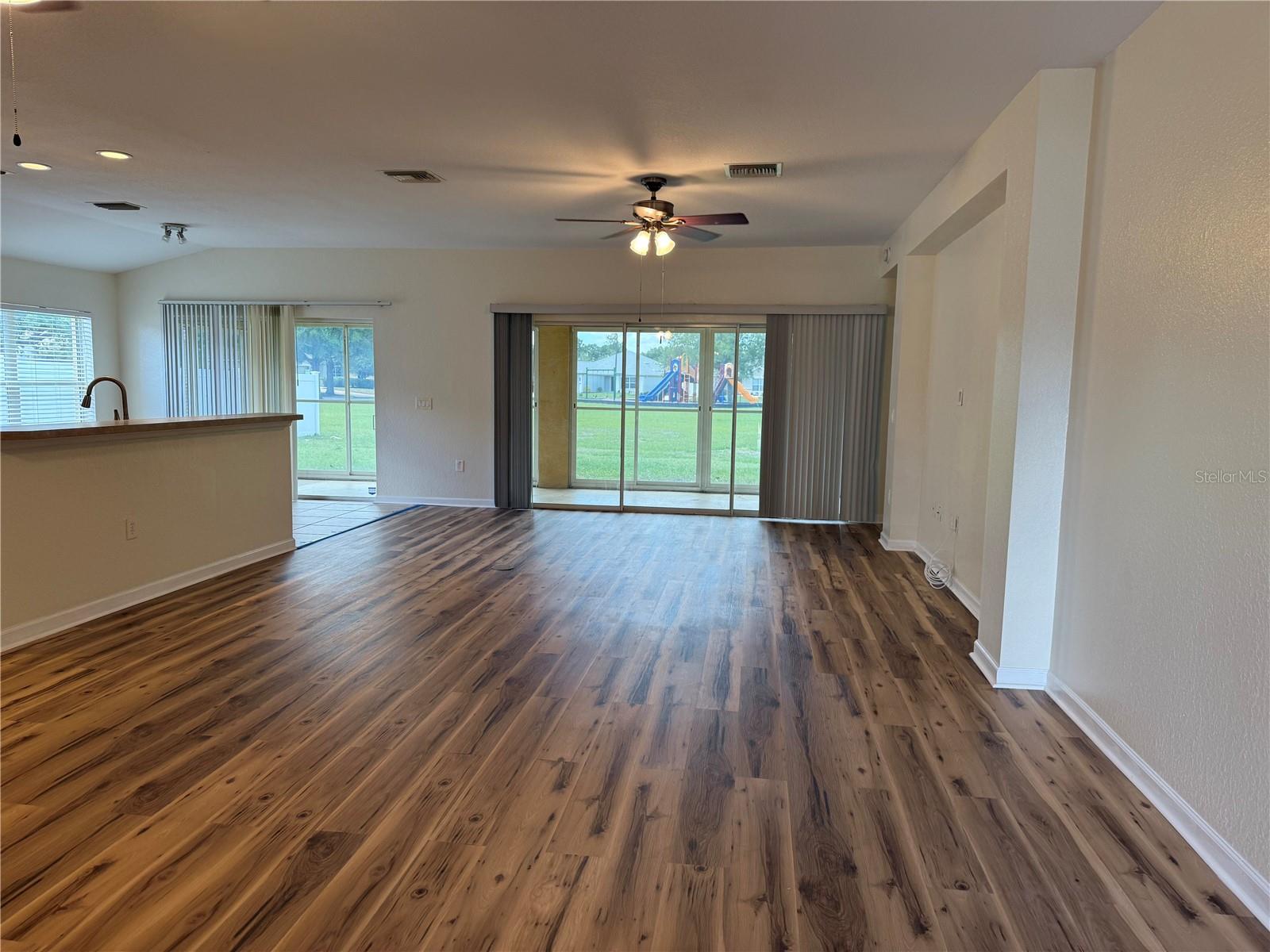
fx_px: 881
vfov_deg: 56.8
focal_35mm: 24
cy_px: 476
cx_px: 635
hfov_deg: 71.6
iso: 125
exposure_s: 1/158
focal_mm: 6.76
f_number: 1.78
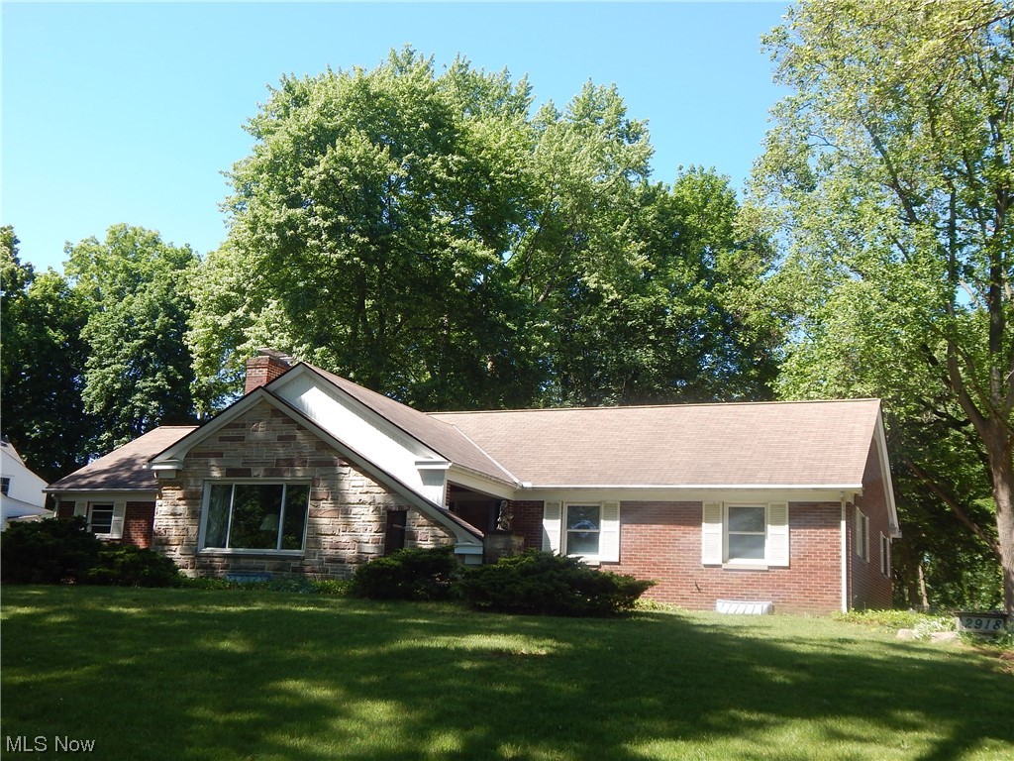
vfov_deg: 37.7
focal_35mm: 38
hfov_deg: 49.0
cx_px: 507
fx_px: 1113
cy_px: 380
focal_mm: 6.8
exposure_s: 1/400
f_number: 3.4
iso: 125
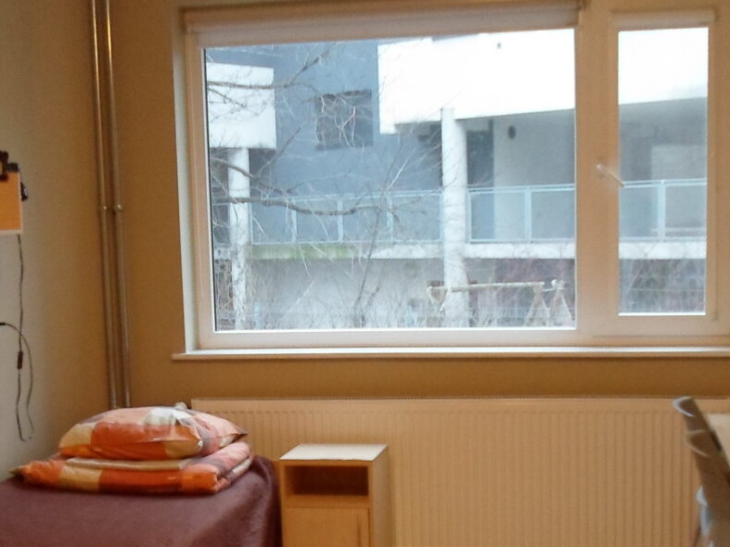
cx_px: 340
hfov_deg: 31.7
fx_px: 1286
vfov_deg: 23.7
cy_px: 426
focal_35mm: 61
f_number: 2.5
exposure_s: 1/30
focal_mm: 4.5
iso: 320
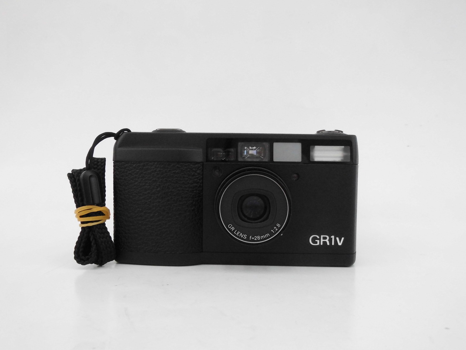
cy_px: 189
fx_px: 377
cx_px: 235
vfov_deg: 49.7
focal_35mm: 28
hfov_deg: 63.4
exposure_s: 1/125
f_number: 3
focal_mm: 4.5
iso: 250
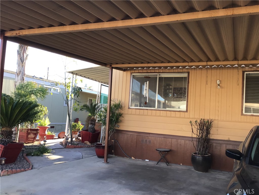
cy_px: 98
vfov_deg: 45.4
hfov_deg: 58.4
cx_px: 130
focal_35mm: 31
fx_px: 232
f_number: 2.4
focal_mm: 3.3
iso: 32
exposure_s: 1/120
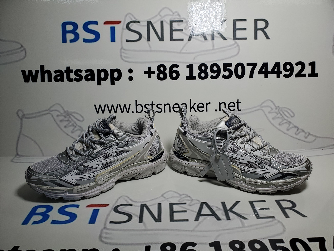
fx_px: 251
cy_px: 126
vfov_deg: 53.1
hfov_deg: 67.3
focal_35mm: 26
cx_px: 167
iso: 50
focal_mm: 4.3
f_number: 2.4
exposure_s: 1/498
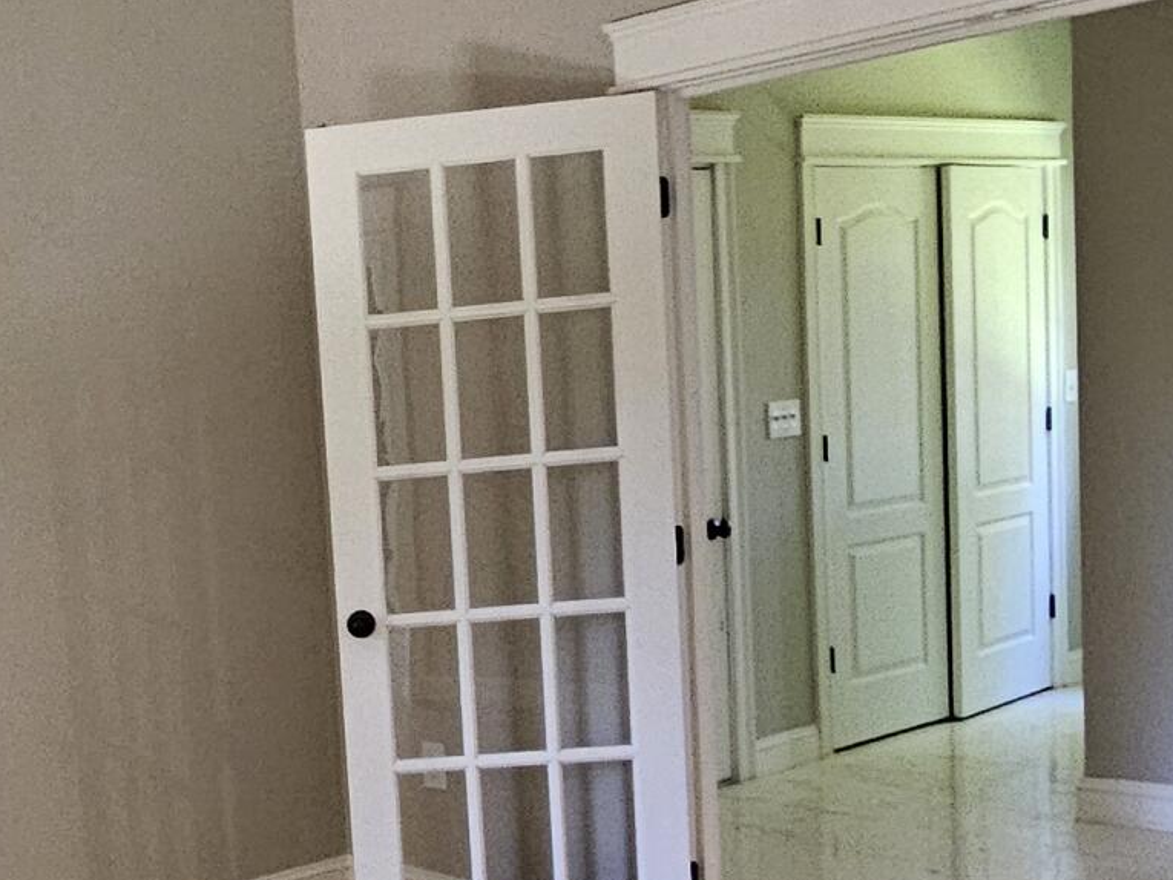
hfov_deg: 34.4
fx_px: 1728
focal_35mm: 51
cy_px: 641
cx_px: 28
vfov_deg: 28.2
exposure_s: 1/40
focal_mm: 2.2
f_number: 2.2
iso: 400
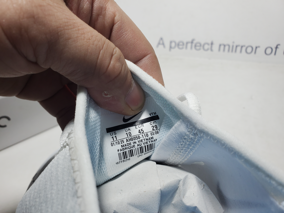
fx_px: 213
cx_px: 142
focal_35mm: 26
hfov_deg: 67.3
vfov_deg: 53.1
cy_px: 106
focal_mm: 4.3
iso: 50
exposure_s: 1/224
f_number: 2.4
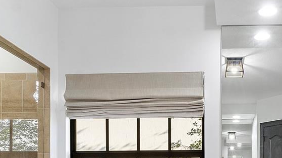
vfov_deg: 24.1
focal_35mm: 45
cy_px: 189
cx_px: 222
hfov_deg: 43.5
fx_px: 336
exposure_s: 1/3
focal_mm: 10
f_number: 11
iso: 160
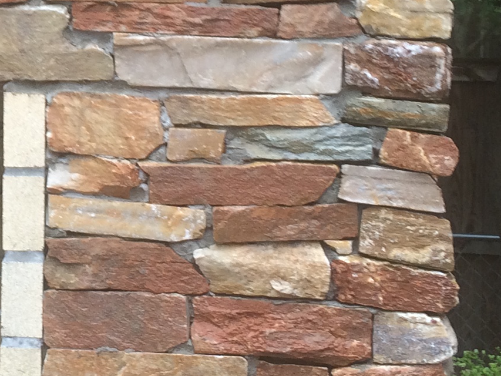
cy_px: 11
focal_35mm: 111
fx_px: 1607
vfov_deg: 13.2
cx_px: -82
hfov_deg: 17.0
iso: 40
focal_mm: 4.15
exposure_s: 1/120
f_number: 2.2
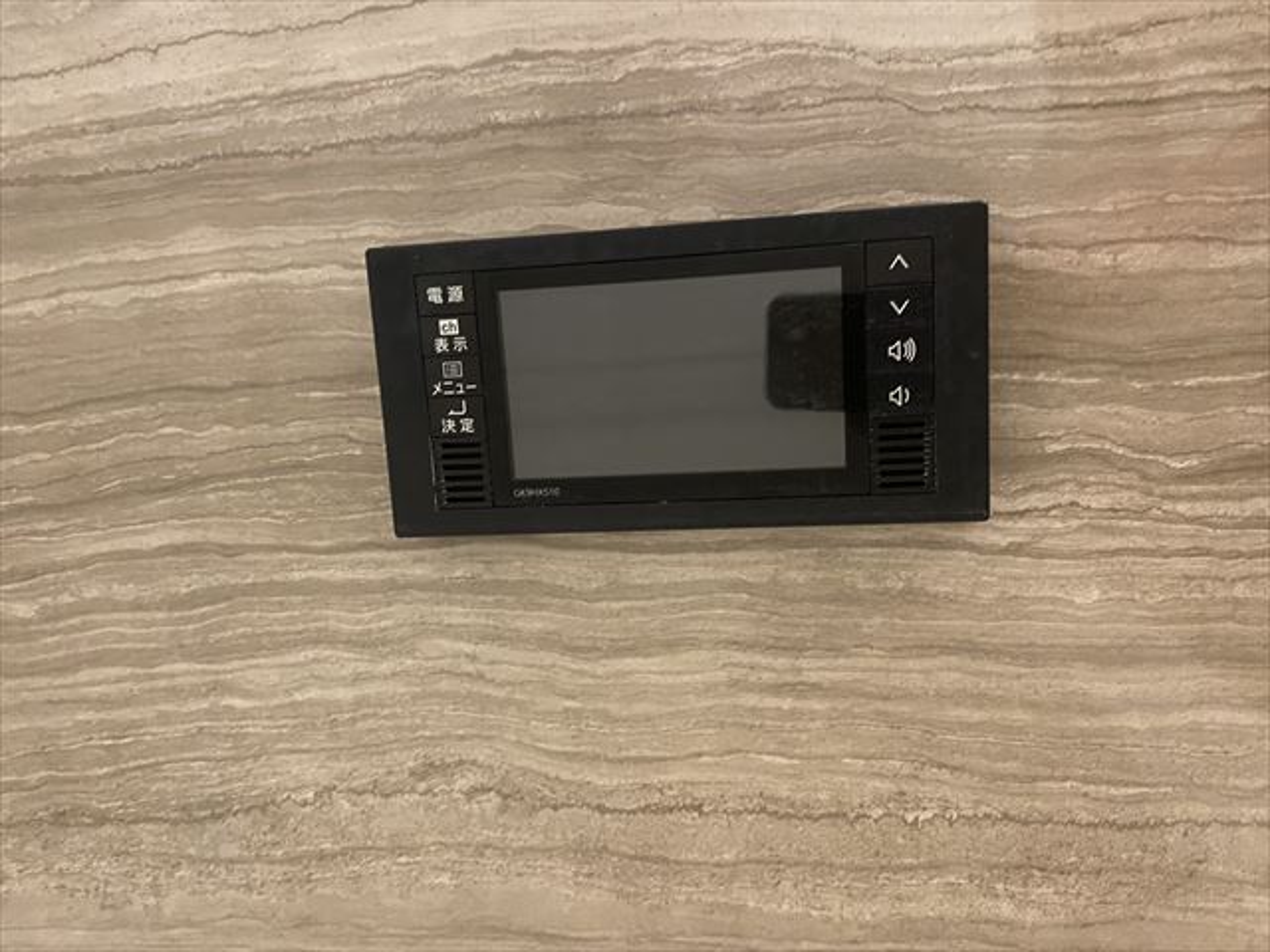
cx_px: 635
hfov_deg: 67.3
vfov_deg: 53.1
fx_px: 954
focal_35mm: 26
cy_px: 476
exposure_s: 1/25
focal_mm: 4.25
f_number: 1.8
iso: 500
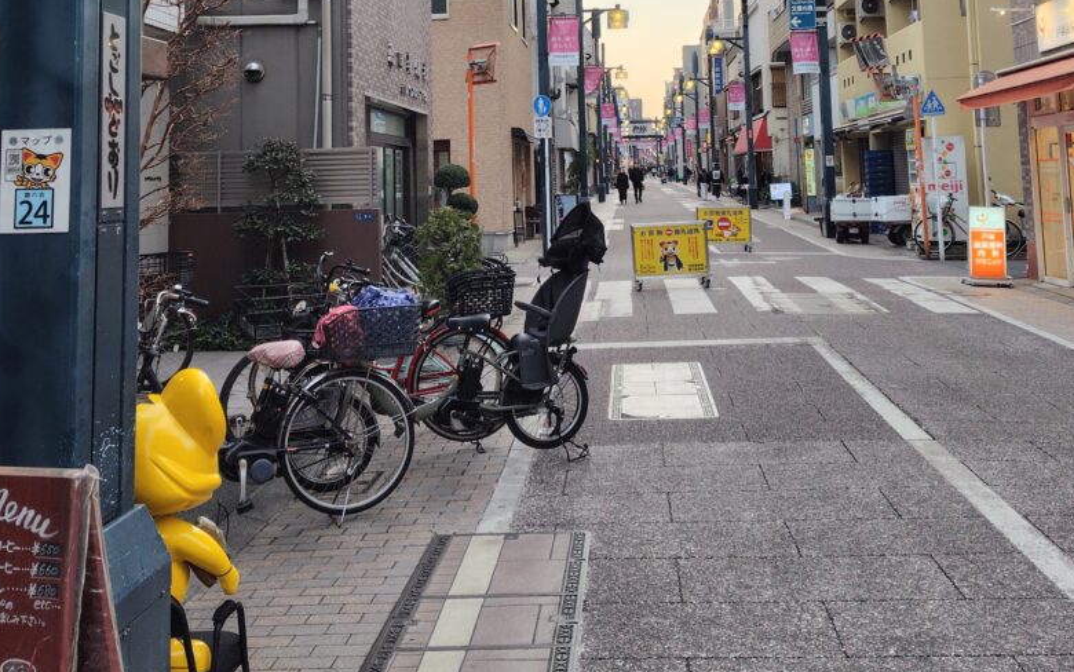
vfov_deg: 30.7
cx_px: 507
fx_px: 1171
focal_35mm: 40
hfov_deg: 49.2
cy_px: 81
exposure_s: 1/120
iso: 76
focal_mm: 5.6
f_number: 1.9
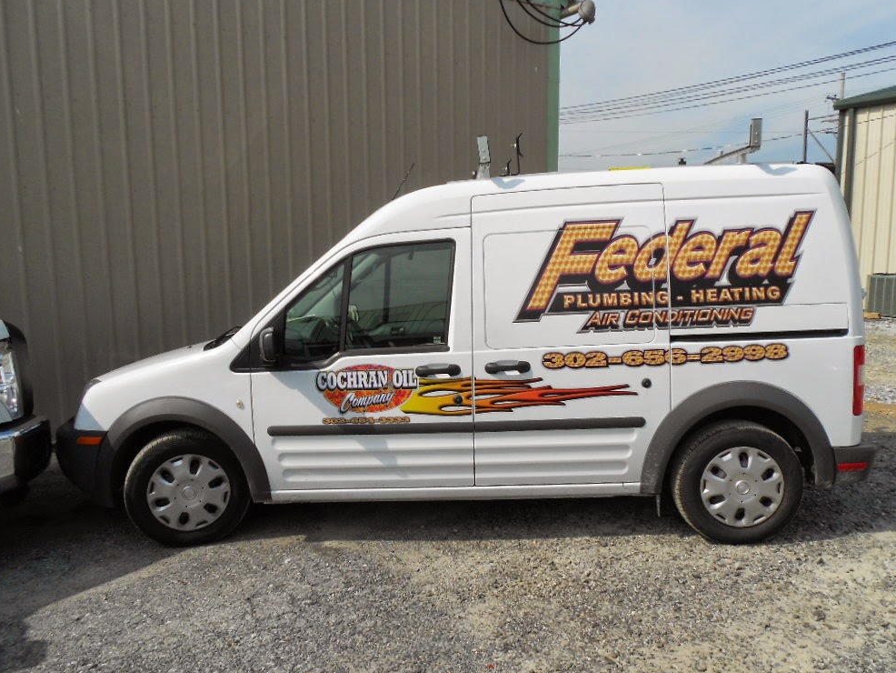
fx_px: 699
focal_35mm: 27
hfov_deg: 65.3
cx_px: 454
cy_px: 330
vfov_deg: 51.4
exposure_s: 1/1500
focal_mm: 4.6
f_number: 3.2
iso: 80
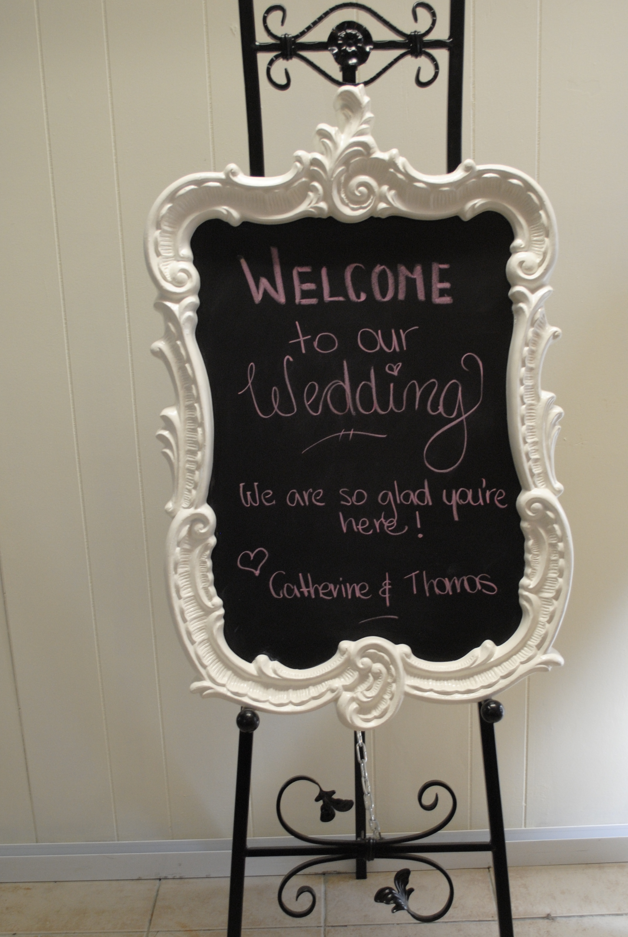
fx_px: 1174
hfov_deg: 29.9
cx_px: 347
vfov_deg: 43.4
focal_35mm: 45
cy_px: 539
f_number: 3.8
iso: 400
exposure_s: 1/30
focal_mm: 22
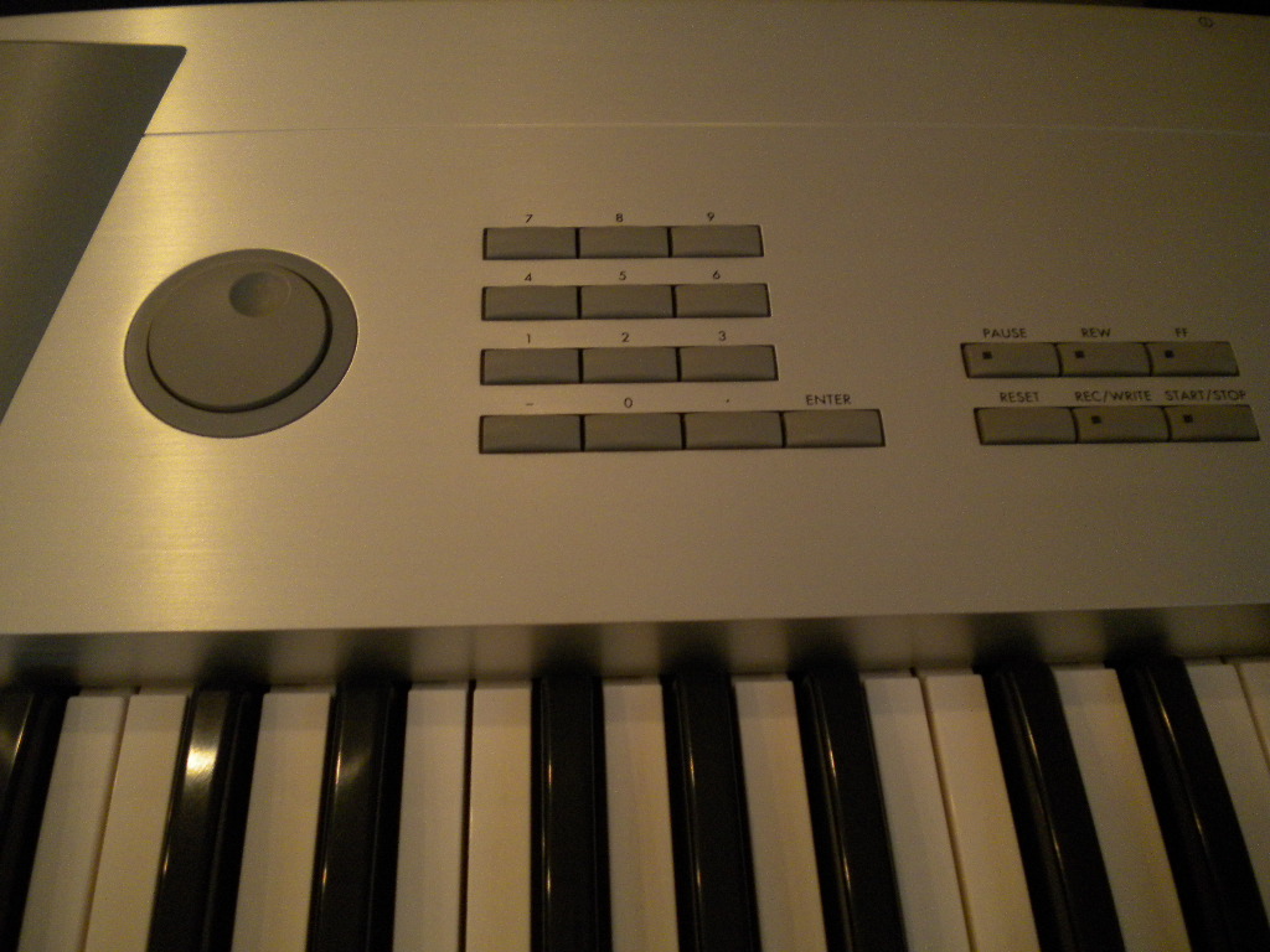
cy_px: 476
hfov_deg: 52.6
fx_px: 1284
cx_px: 635
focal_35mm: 35
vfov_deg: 40.7
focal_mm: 6.3
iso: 370
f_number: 3.1
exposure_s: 1/60
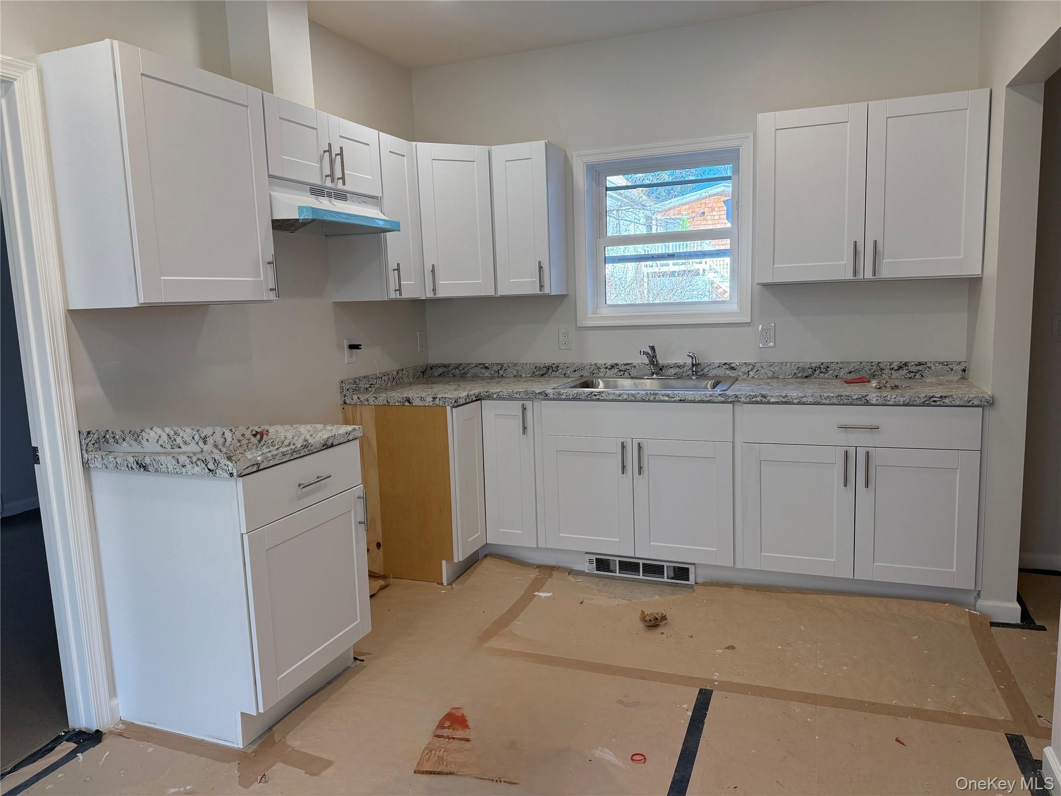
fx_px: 736
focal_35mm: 24
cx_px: 530
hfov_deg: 71.6
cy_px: 398
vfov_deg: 56.8
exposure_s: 1/236
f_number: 1.78
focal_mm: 6.76
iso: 125
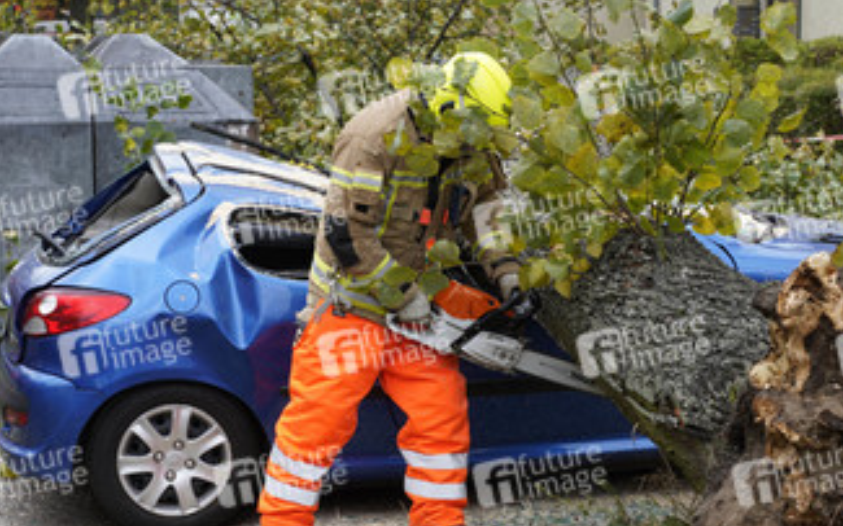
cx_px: 575
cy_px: 282
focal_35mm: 106
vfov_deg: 12.3
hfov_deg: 19.6
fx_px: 2435
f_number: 8
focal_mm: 75
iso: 160
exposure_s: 1/40
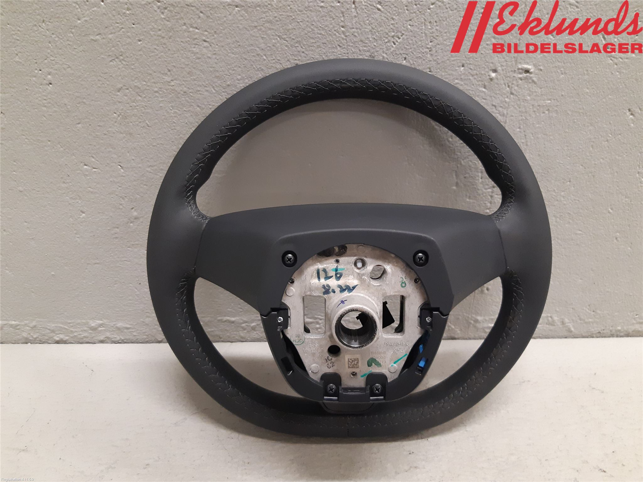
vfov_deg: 53.1
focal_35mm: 26
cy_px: 241
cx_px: 322
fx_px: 483
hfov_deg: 67.3
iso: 250
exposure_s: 1/50
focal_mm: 3.93
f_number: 1.7
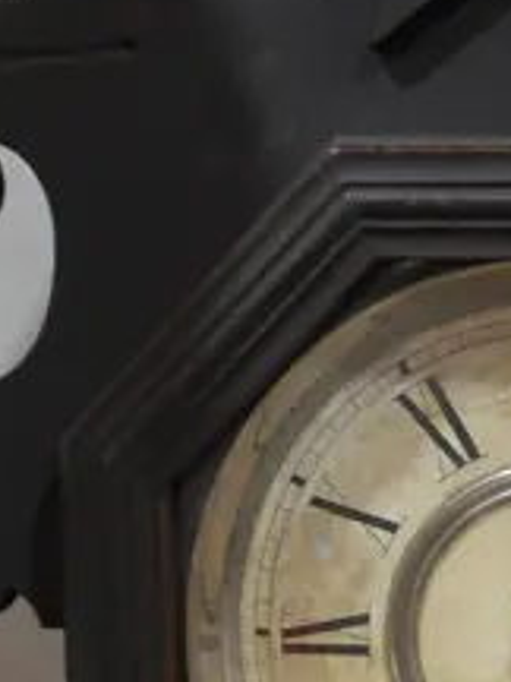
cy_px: 938
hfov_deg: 11.0
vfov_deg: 14.1
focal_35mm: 133
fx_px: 2618
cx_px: 595
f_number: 3.5
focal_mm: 14
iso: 400
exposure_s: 1/60
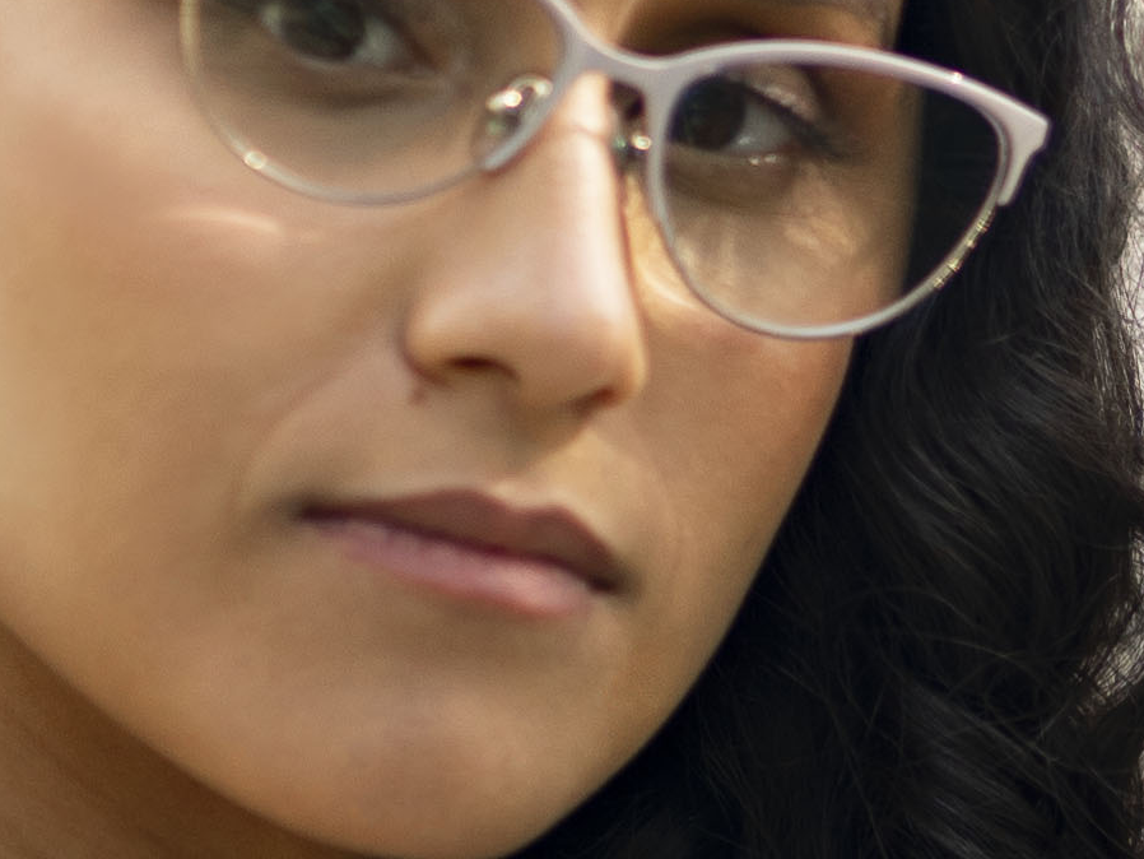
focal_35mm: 546
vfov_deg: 2.7
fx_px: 18049
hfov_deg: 3.6
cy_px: 1461
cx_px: 720
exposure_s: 1/500
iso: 160
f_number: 1.8
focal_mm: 85
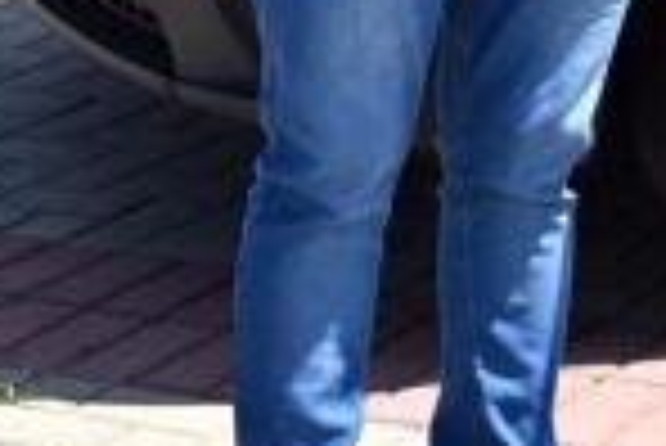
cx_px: 1264
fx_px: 3463
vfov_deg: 7.1
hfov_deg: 10.3
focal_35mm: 187
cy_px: -399
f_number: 6.3
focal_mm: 18
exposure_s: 1/320
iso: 100
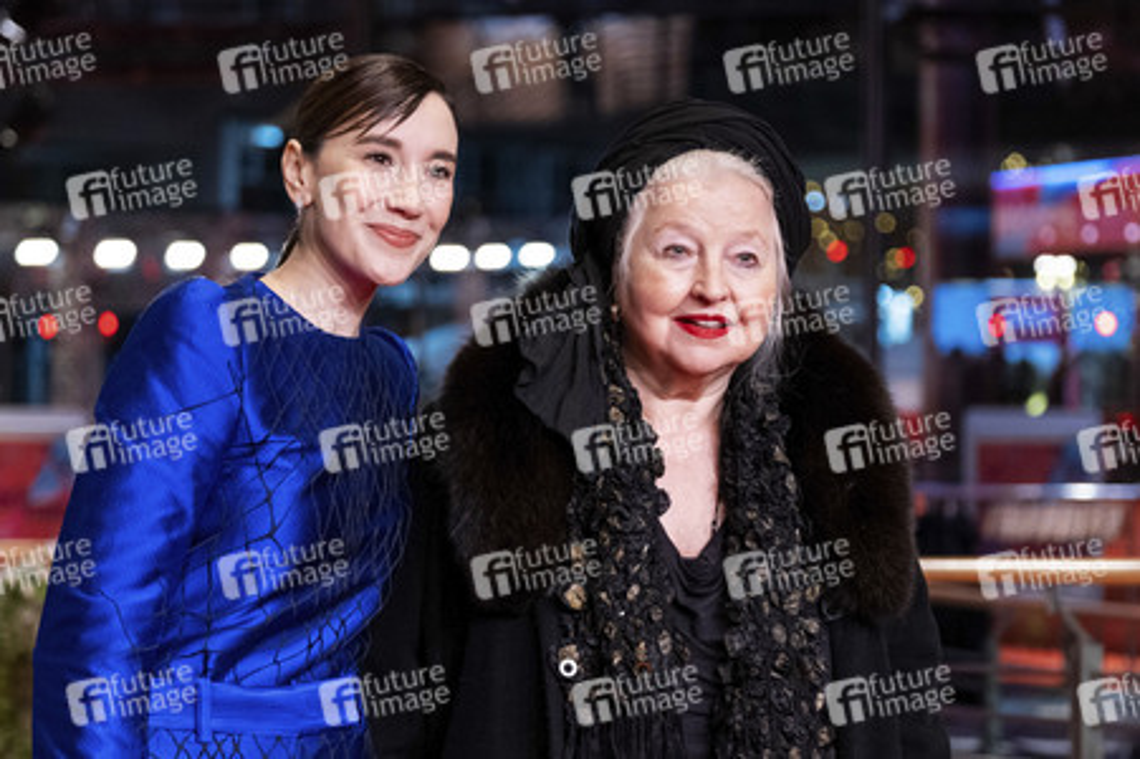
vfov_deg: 14.4
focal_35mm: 95
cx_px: 570
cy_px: 380
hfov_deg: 21.5
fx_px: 3006
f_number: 2.8
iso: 3200
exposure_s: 1/280
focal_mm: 63.4
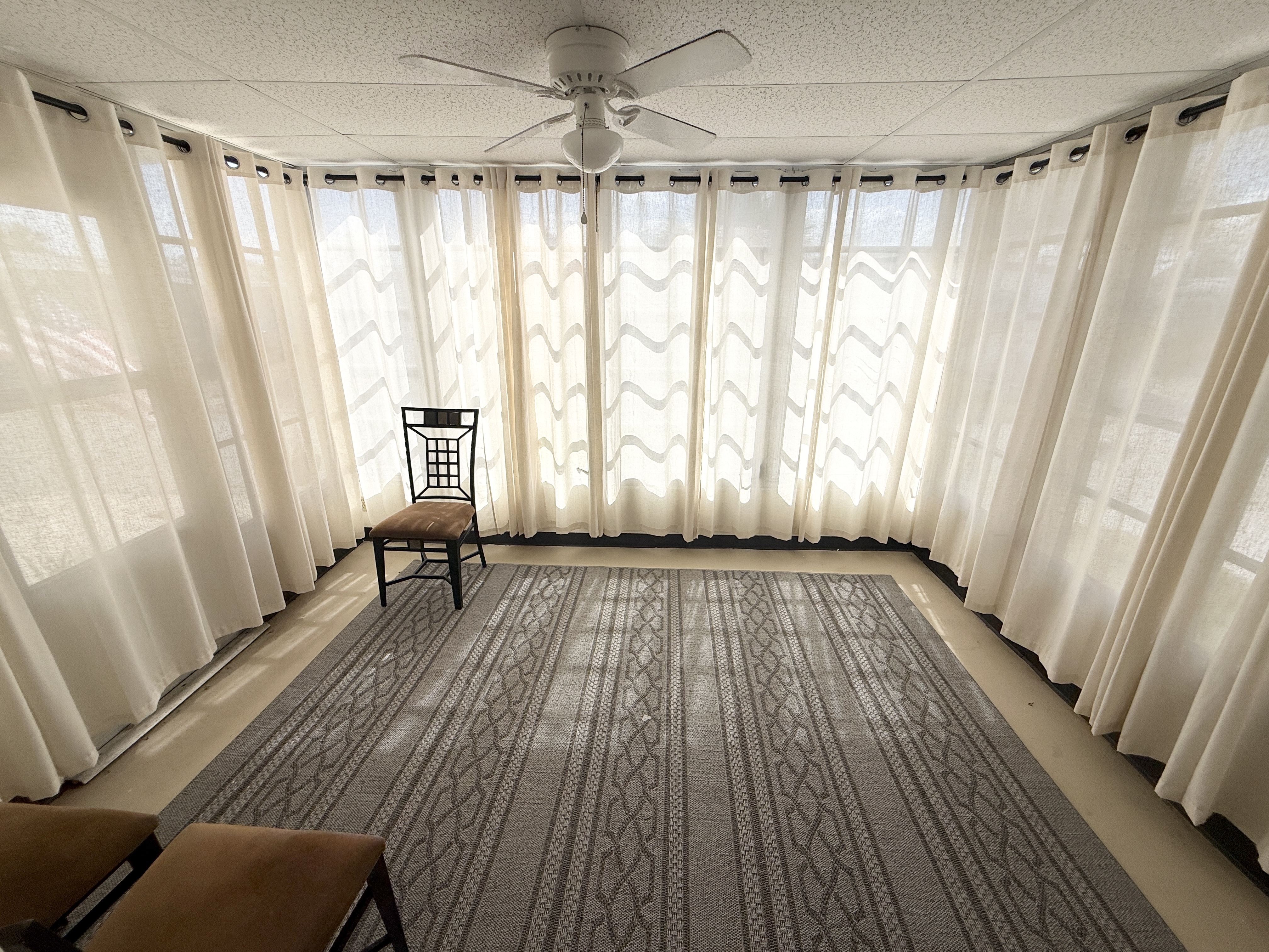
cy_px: 476
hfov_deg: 102.1
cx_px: 634
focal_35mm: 14
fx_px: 513
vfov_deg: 85.7
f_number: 2.2
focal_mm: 2.22
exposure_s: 1/1167
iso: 50
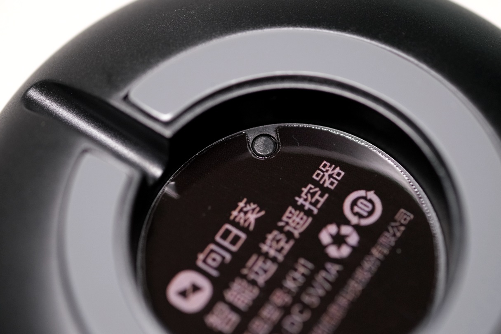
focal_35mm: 100
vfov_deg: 13.7
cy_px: 179
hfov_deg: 20.4
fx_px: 1392
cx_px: 259
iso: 2000
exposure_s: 1/250
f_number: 2.4
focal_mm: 60
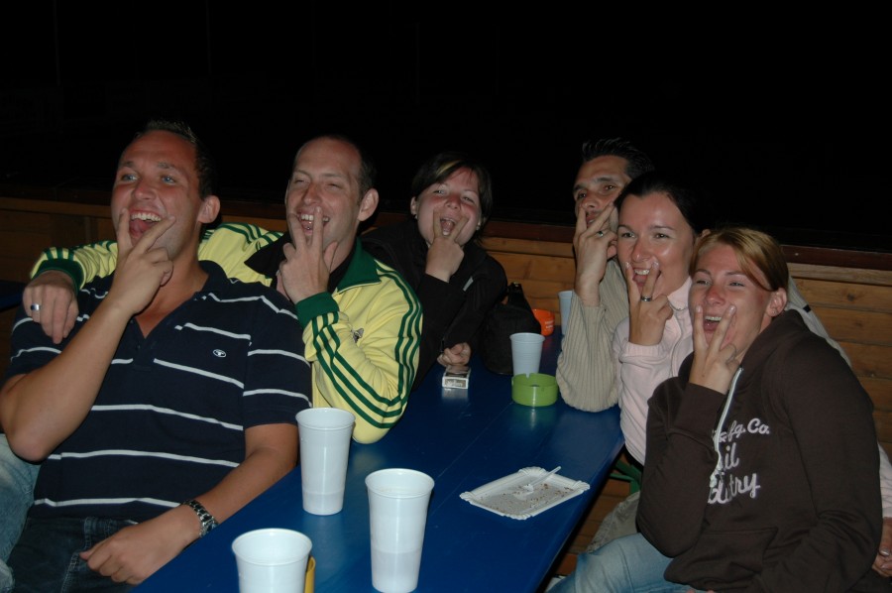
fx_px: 1188
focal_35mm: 48
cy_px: 296
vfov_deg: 28.0
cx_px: 446
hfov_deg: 41.2
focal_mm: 32
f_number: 4.5
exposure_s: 1/60
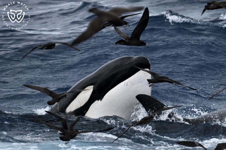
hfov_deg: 3.4
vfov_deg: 2.3
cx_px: 113
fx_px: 3766
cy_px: 75
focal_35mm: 600
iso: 1600
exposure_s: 1/8000
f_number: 6.3
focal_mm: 600
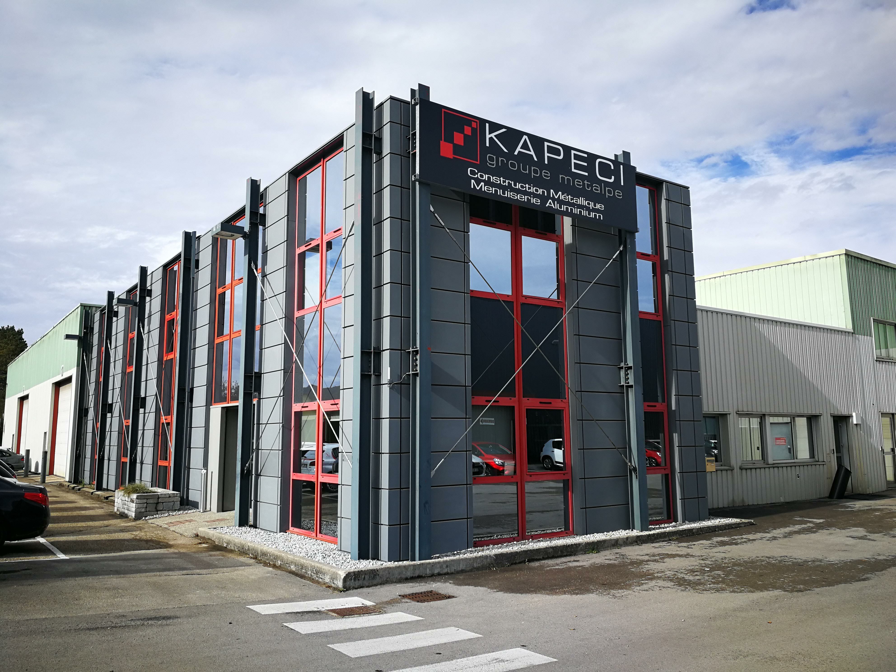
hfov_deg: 65.3
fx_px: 699
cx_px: 448
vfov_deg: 51.4
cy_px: 336
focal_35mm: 27
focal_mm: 3.95
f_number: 2.2
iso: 50
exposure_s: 1/770
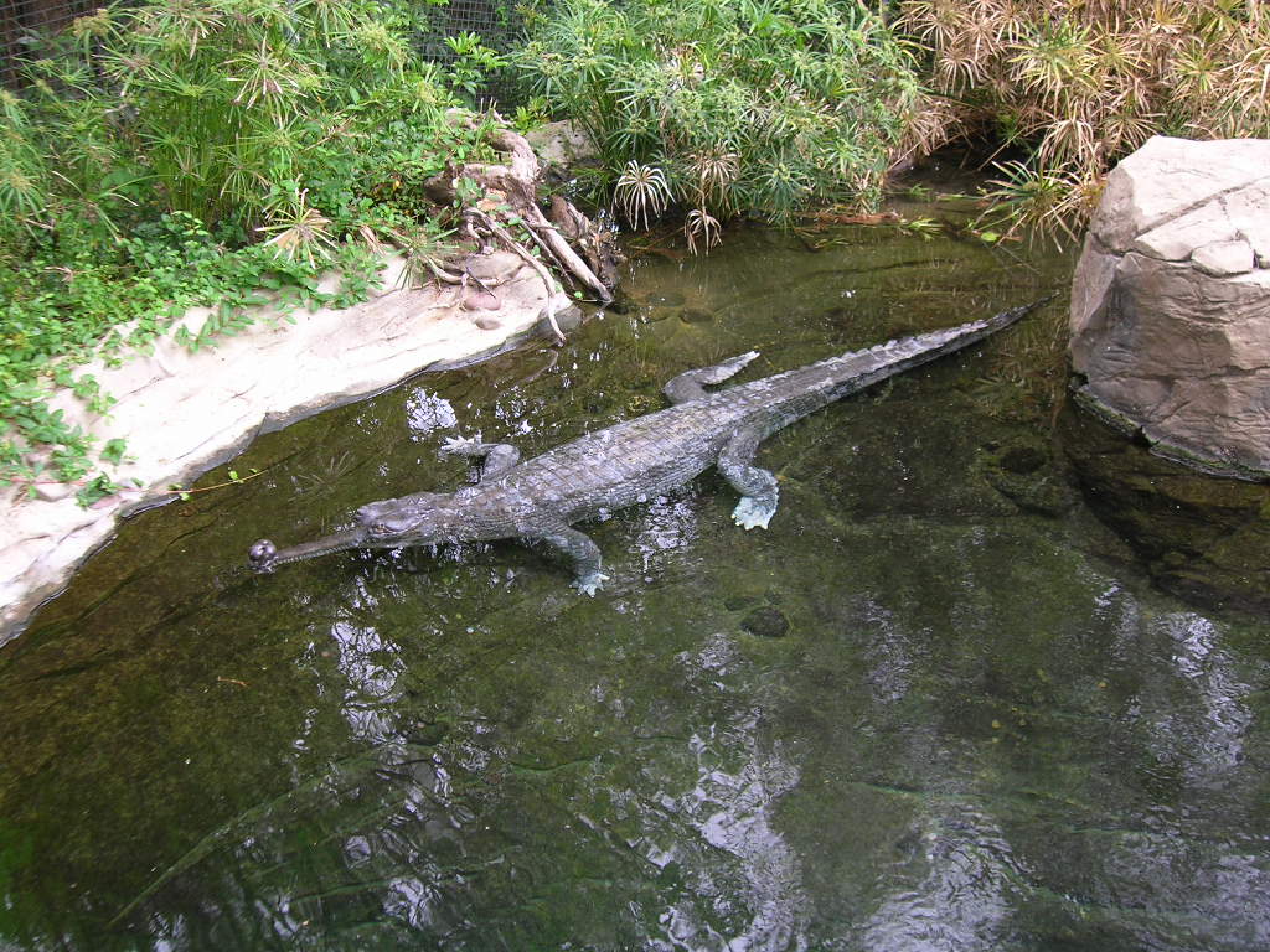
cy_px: 476
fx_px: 1541
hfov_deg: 44.8
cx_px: 635
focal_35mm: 42
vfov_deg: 34.3
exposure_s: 1/33.5
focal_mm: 7
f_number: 3.1
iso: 50
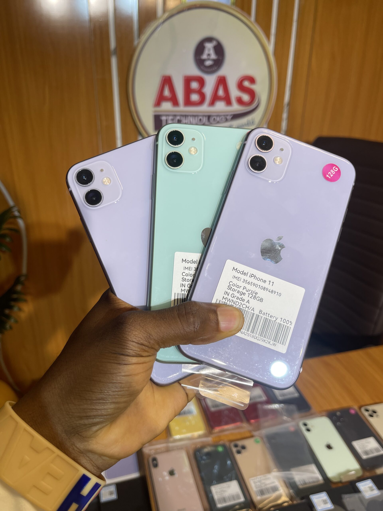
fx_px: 369
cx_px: 192
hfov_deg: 54.9
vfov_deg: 69.4
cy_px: 256
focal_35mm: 25
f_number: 1.6
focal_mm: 5.1
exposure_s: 1/151
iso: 32
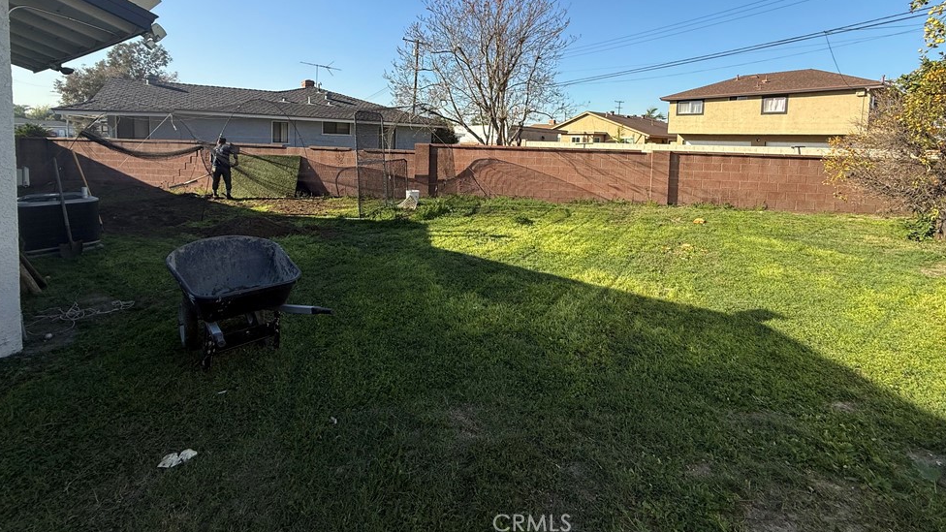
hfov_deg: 99.3
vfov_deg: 64.8
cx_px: 491
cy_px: 165
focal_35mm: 16
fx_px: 401
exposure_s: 1/1285
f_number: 2.2
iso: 50
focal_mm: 2.22
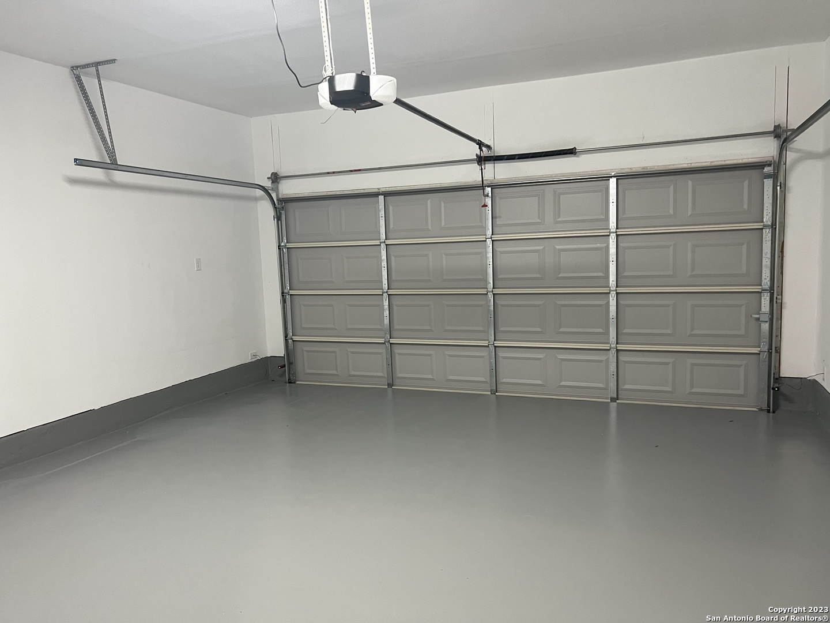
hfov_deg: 67.3
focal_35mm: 26
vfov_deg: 53.1
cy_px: 312
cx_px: 415
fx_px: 623
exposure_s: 1/60
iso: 200
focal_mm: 5.7
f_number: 1.5
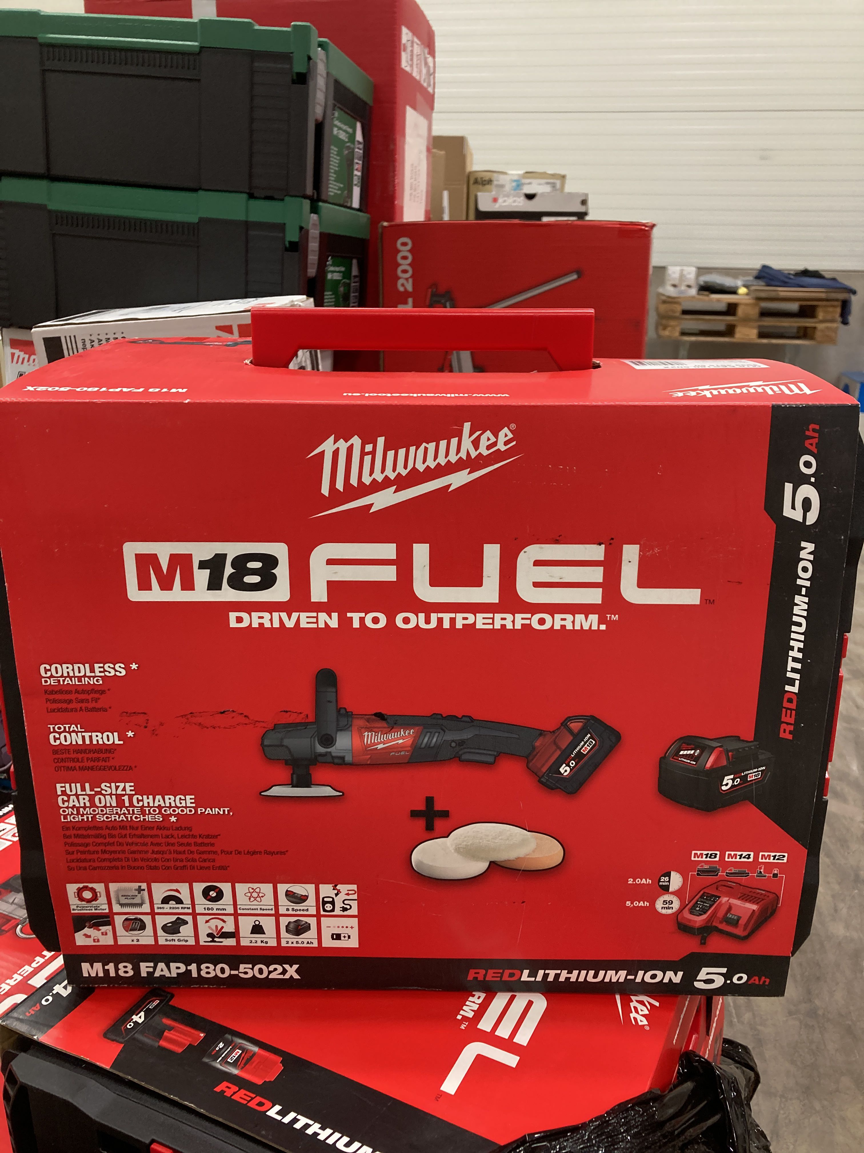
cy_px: 576
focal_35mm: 28
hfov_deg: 49.7
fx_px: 932
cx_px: 432
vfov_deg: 63.4
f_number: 1.8
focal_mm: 3.99
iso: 160
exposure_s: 1/60
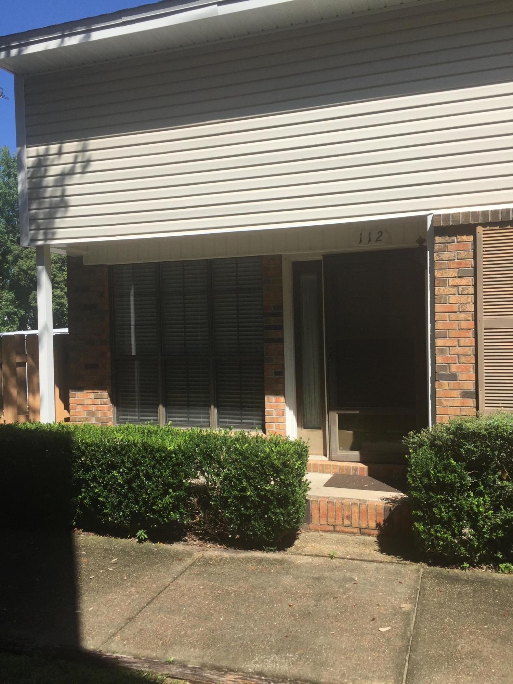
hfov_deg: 48.2
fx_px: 573
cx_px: 256
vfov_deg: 61.7
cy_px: 342
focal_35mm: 29
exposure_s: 1/2198
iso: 32
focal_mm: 4.15
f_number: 2.2
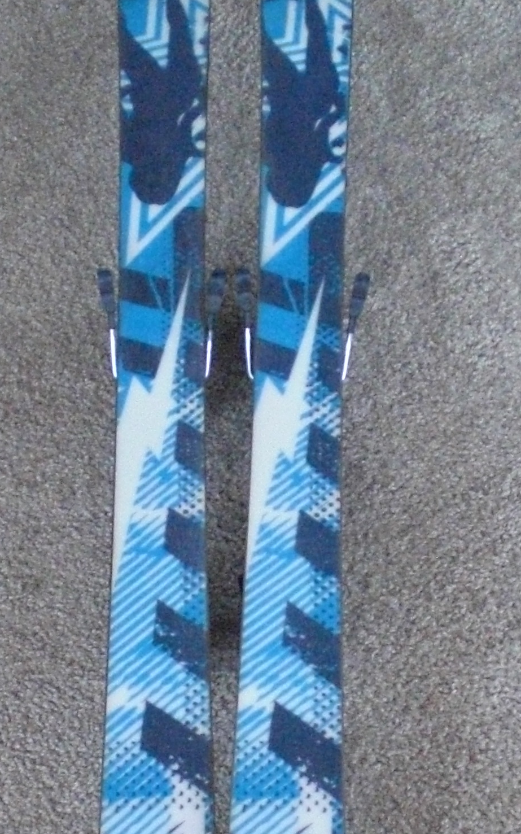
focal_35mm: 89
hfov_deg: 14.7
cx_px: 228
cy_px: 679
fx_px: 2022
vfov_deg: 22.9
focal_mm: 6.3
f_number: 3.1
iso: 800
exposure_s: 1/80
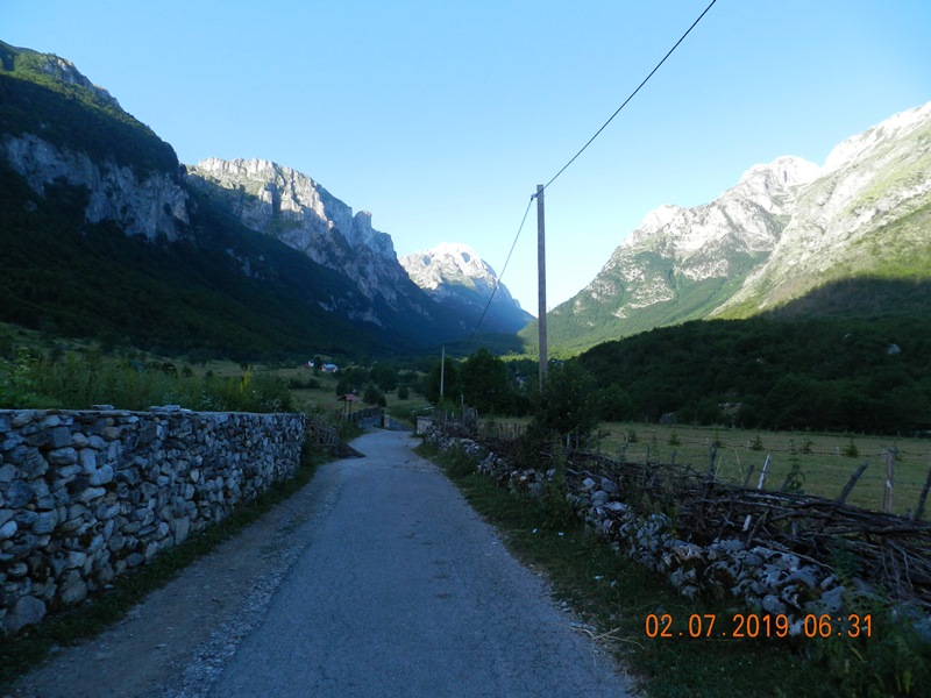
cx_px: 466
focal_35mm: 23
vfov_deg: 58.9
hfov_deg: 73.9
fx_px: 619
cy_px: 349
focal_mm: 4
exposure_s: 1/400
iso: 160
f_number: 3.4
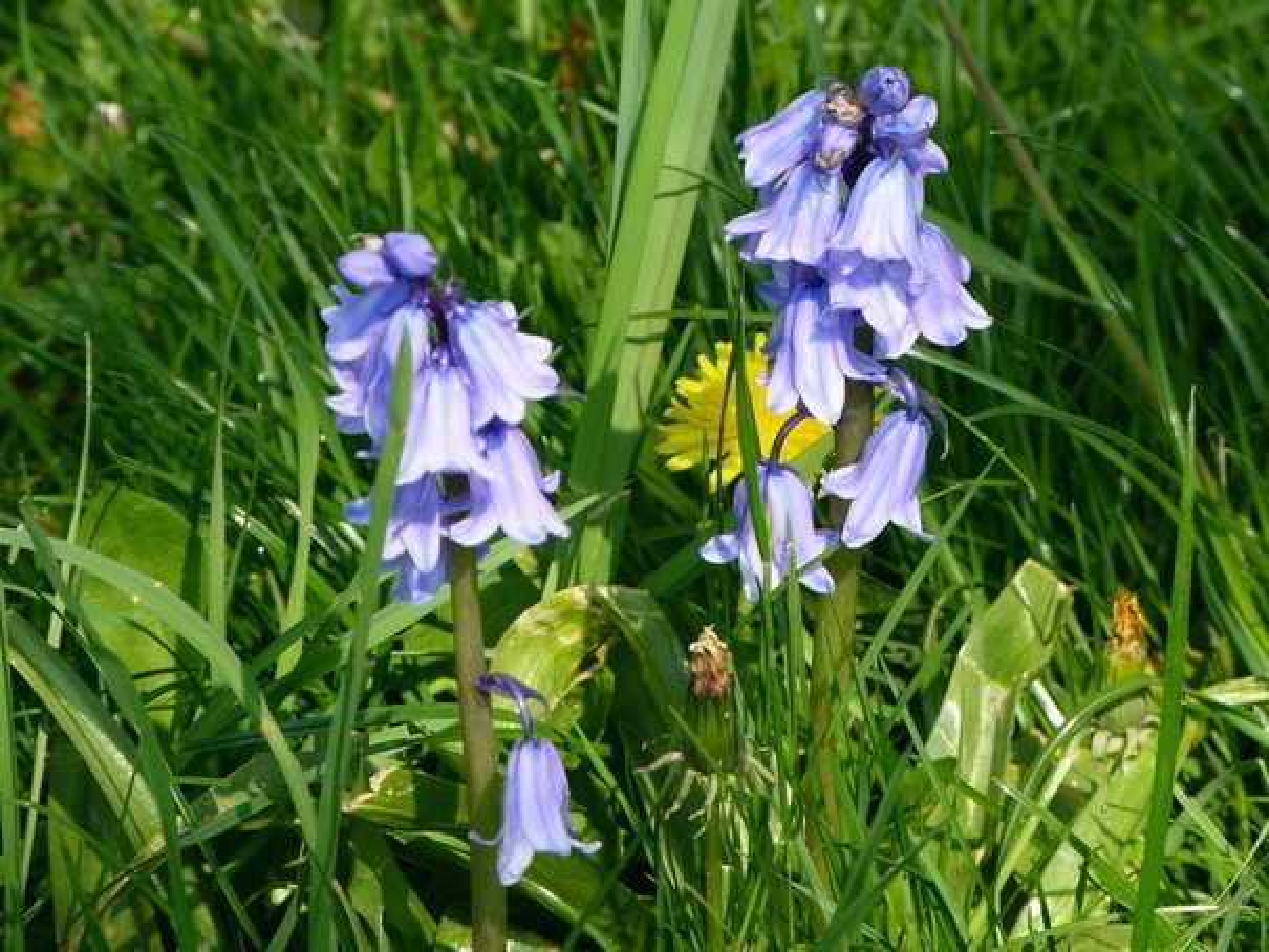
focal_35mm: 391
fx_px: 14337
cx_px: 634
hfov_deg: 5.1
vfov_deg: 3.8
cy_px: 476
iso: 80
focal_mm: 70.3
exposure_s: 1/200
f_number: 5
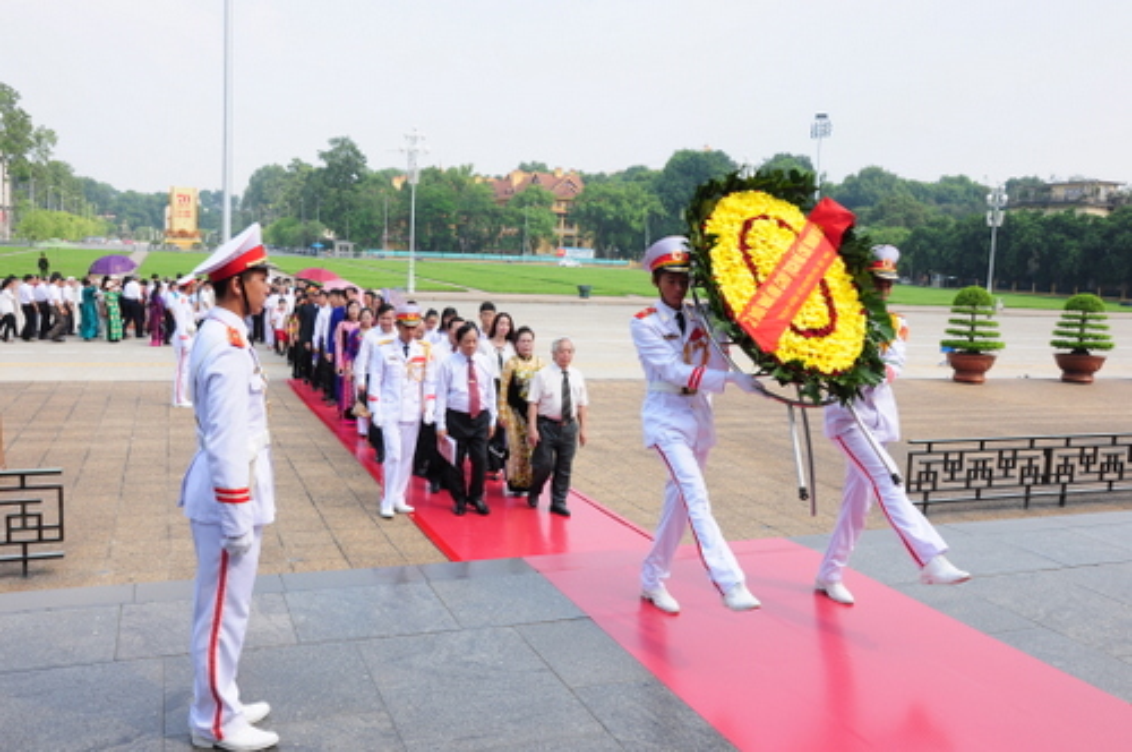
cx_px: 566
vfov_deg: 41.6
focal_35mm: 32
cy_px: 376
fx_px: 989
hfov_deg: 59.6
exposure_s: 1/250
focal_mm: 21
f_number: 10
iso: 320
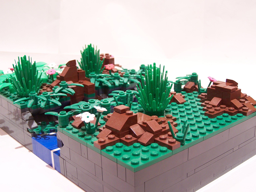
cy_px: 96
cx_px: 128
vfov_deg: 30.3
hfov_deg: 39.7
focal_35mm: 48
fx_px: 355
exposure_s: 1/3
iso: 80
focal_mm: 8
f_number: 3
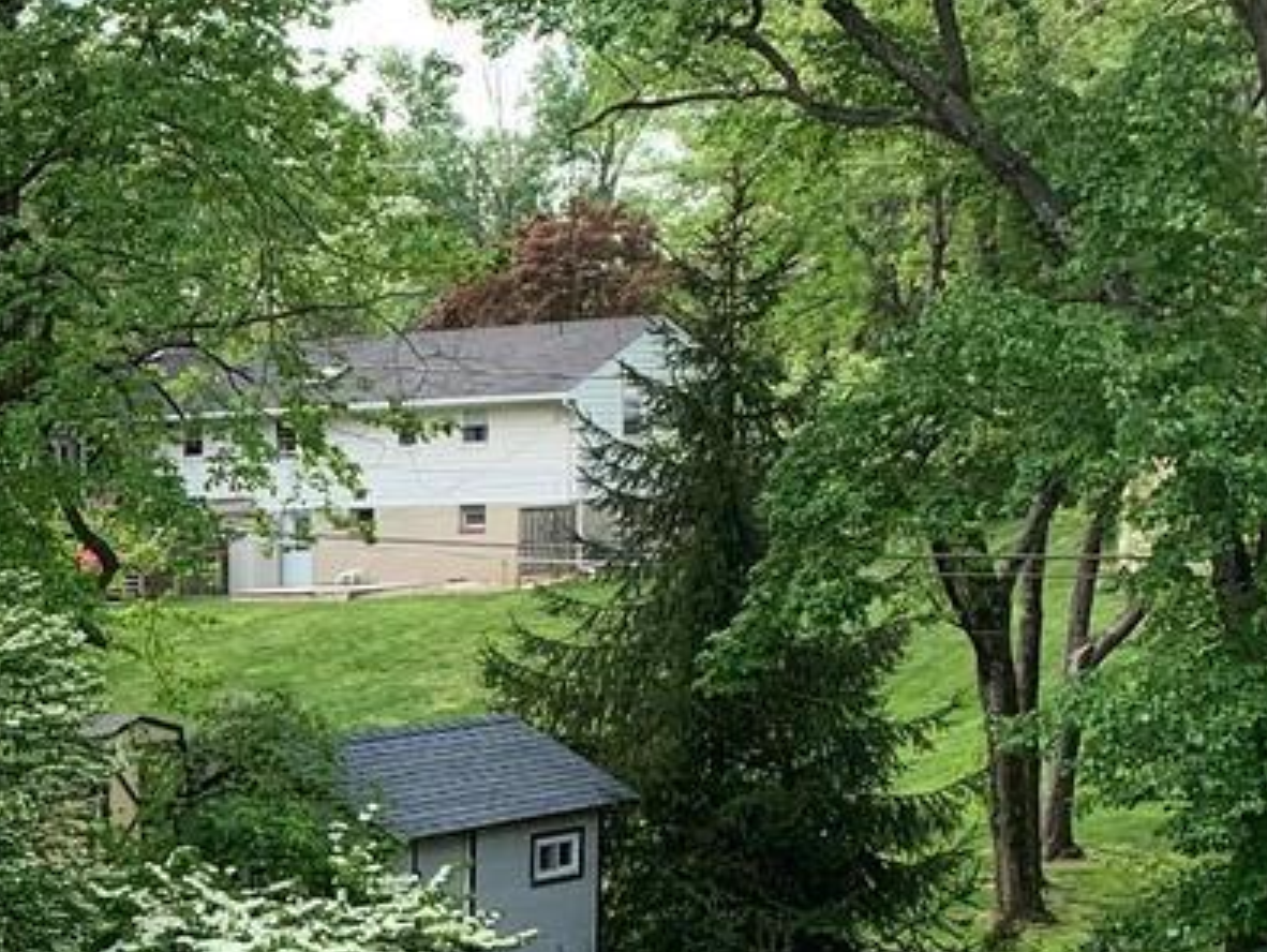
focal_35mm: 95
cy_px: 1216
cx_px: -235
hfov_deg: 19.5
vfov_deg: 14.9
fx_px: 3479
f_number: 1.8
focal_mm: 4.25
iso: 25
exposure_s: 1/336
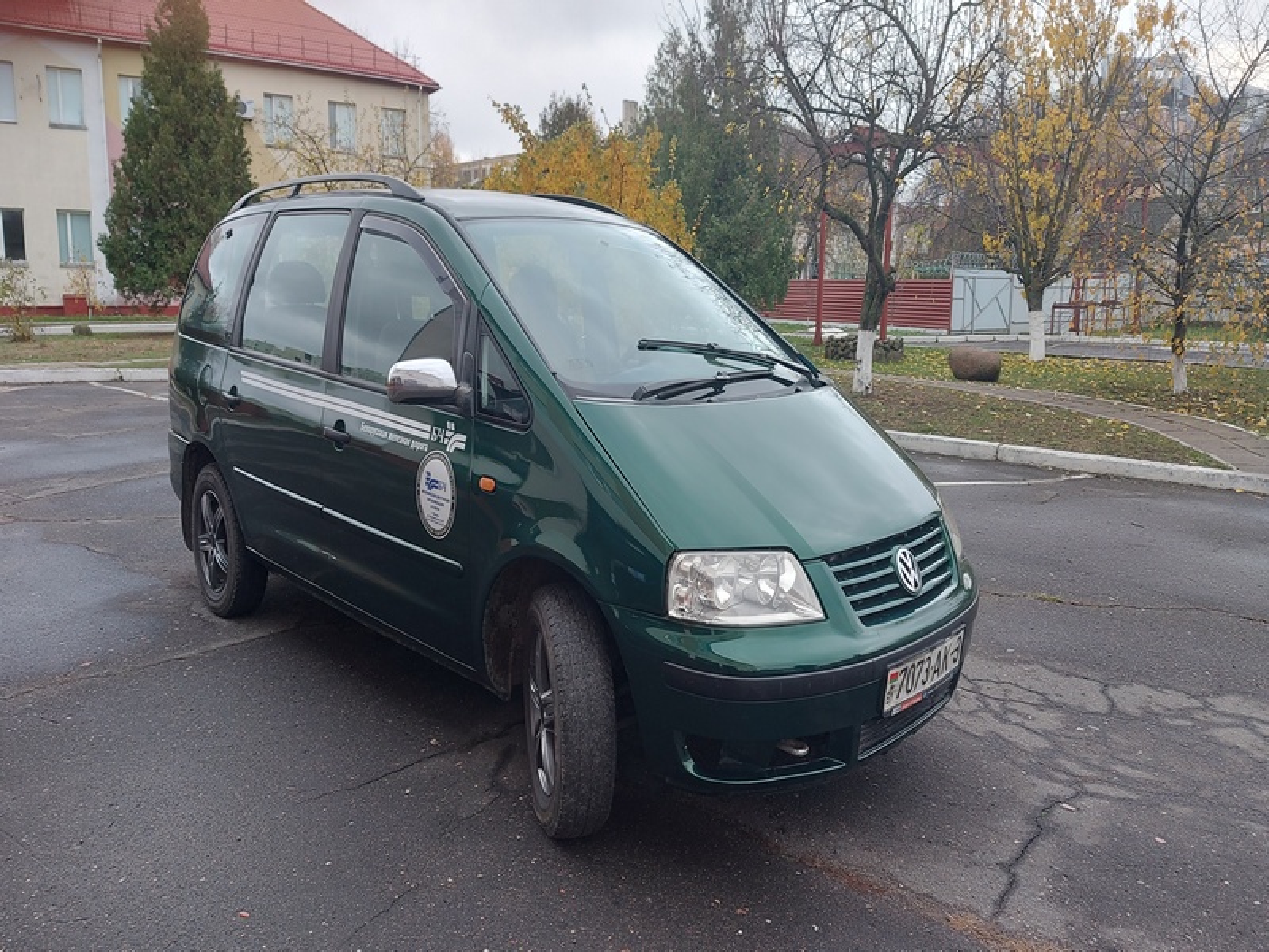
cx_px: 634
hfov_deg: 71.6
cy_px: 476
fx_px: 880
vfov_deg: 56.8
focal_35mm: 24
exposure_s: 1/50
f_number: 1.8
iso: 40
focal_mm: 5.23
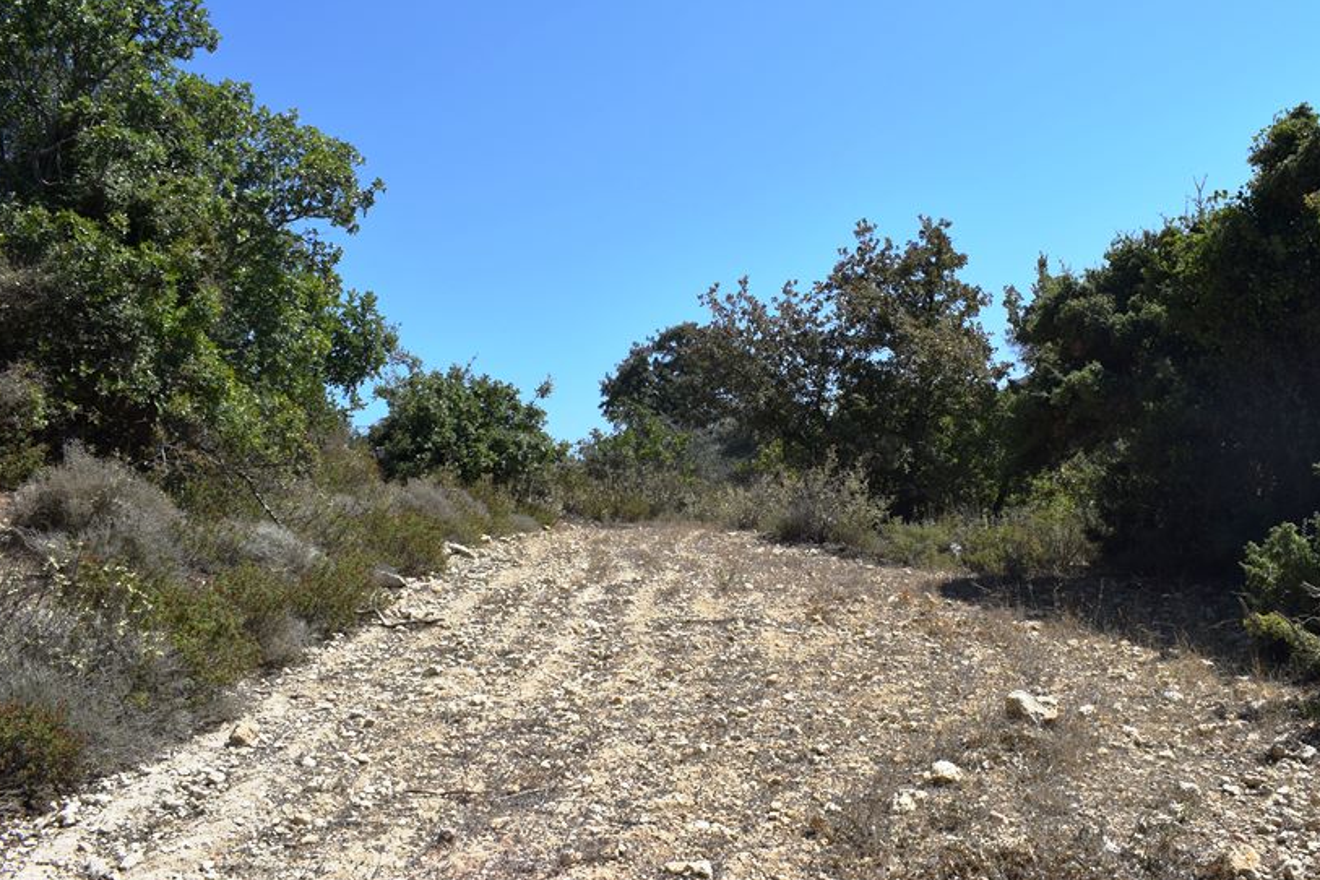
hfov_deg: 55.6
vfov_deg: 38.8
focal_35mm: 34
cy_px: 394
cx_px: 753
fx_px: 1247
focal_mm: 18
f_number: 10
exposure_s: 1/400
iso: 200
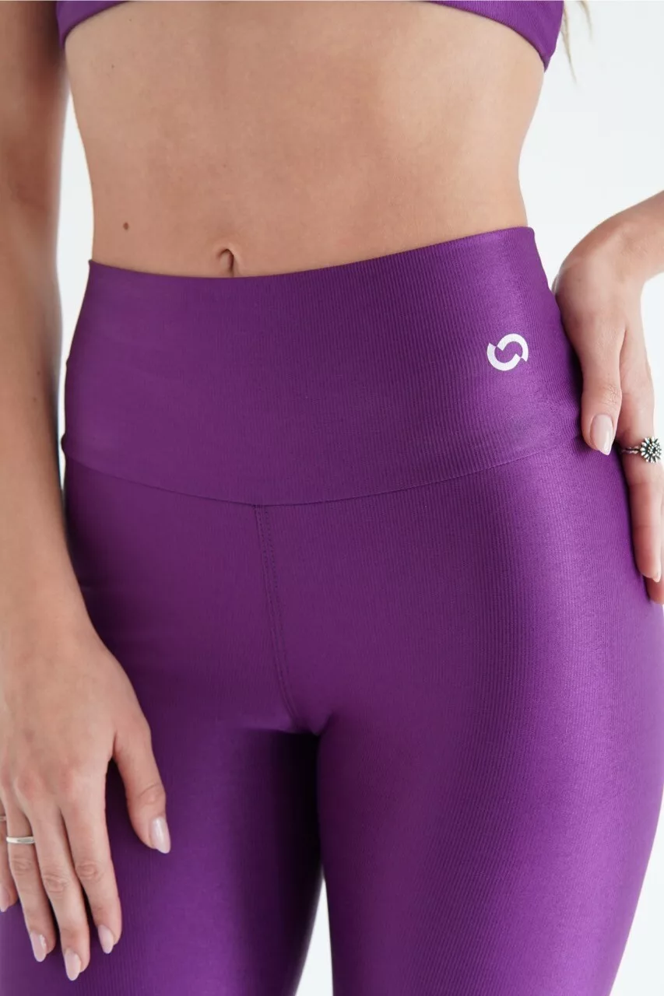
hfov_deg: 29.9
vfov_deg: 43.6
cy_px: 498
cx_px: 332
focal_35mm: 45
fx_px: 1245
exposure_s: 1/100
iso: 250
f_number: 4.5
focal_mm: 30
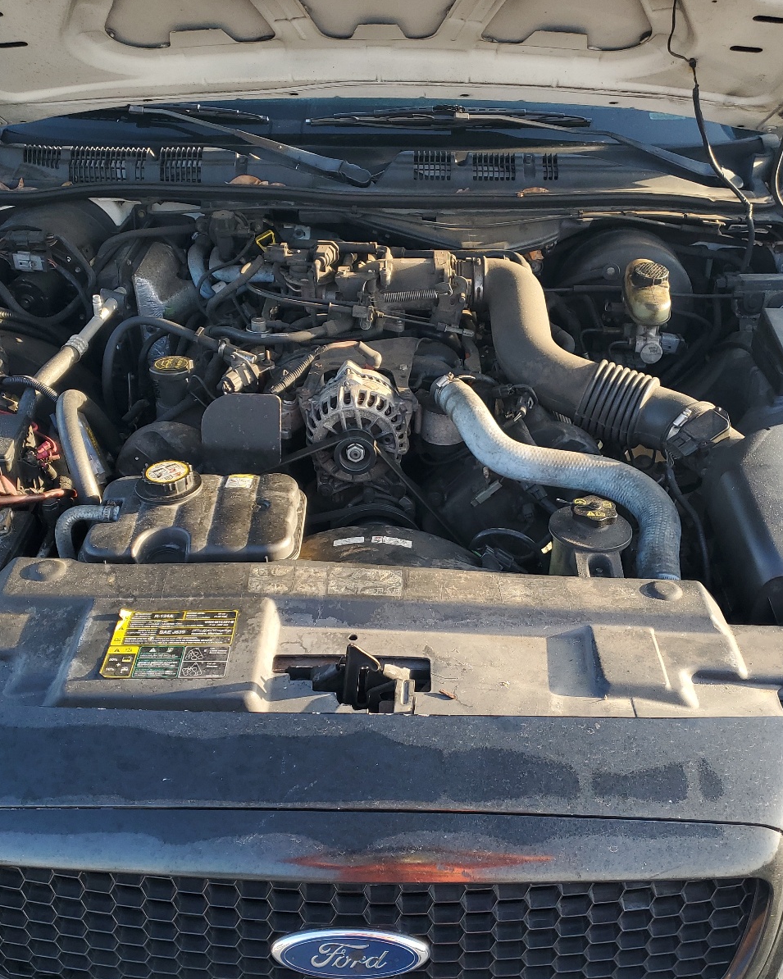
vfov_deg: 52.8
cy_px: 489
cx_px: 366
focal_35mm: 34
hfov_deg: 43.3
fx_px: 985
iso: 50
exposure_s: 1/222
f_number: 1.5
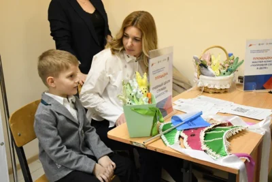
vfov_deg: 33.4
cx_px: 136
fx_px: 302
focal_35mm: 40
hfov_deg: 48.4
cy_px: 91
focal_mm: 27
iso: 10000
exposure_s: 1/200
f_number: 5.6
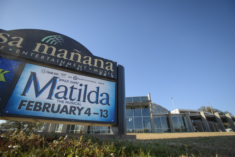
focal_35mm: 17
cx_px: 118
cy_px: 78
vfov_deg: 70.5
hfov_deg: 93.3
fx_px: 111
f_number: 6.3
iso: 100
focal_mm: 17
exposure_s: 1/250
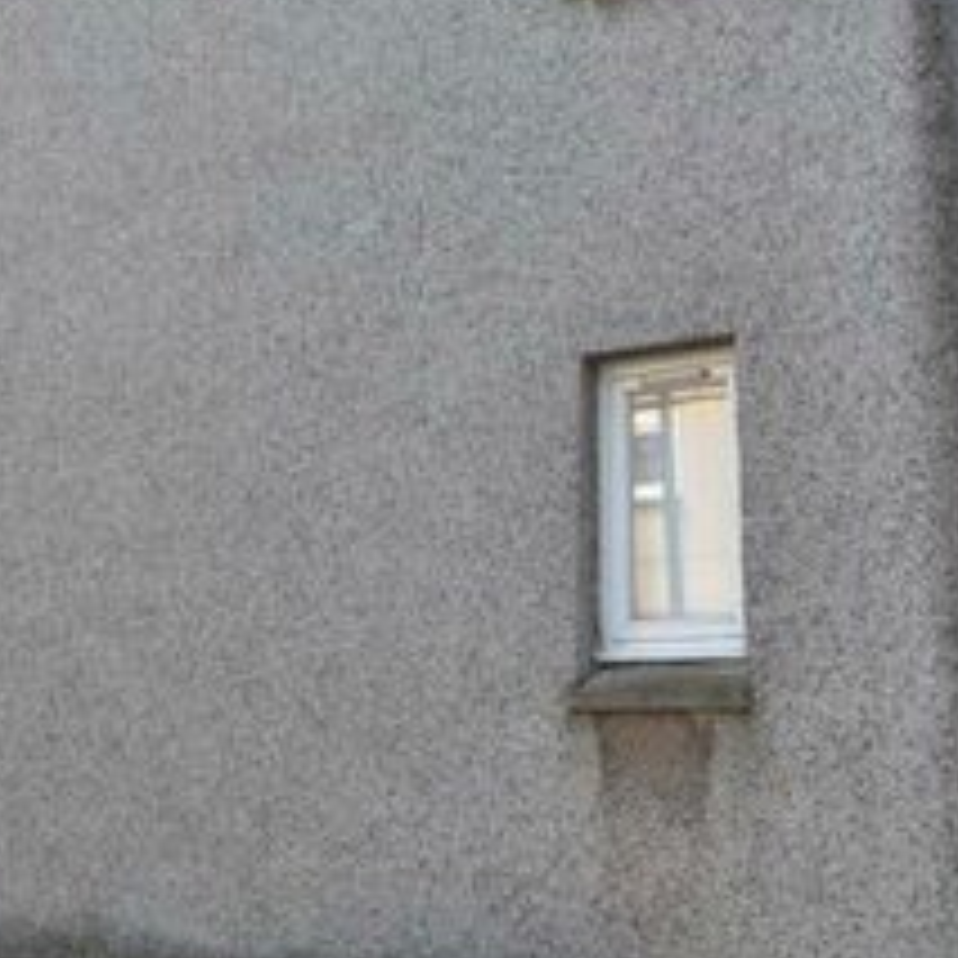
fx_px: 1315
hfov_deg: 40.0
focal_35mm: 42
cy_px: 335
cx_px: 495
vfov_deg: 39.6
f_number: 4
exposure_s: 1/160
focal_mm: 10
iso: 100
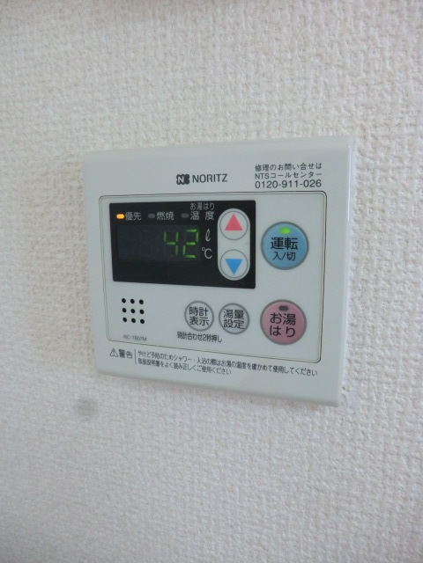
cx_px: 212
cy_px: 282
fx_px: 391
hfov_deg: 56.8
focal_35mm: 24
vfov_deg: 71.6
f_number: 3.2
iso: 250
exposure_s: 1/60
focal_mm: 4.3
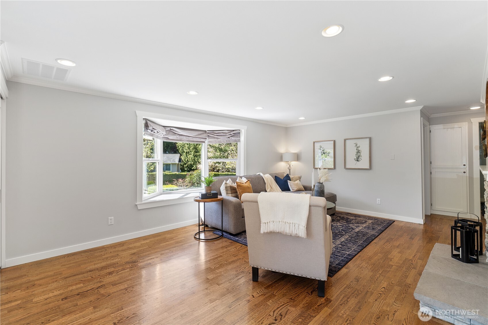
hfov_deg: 96.7
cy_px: 162
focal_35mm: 16
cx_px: 244
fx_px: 217
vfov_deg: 73.7
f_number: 8
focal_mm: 16
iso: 125
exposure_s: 1/25
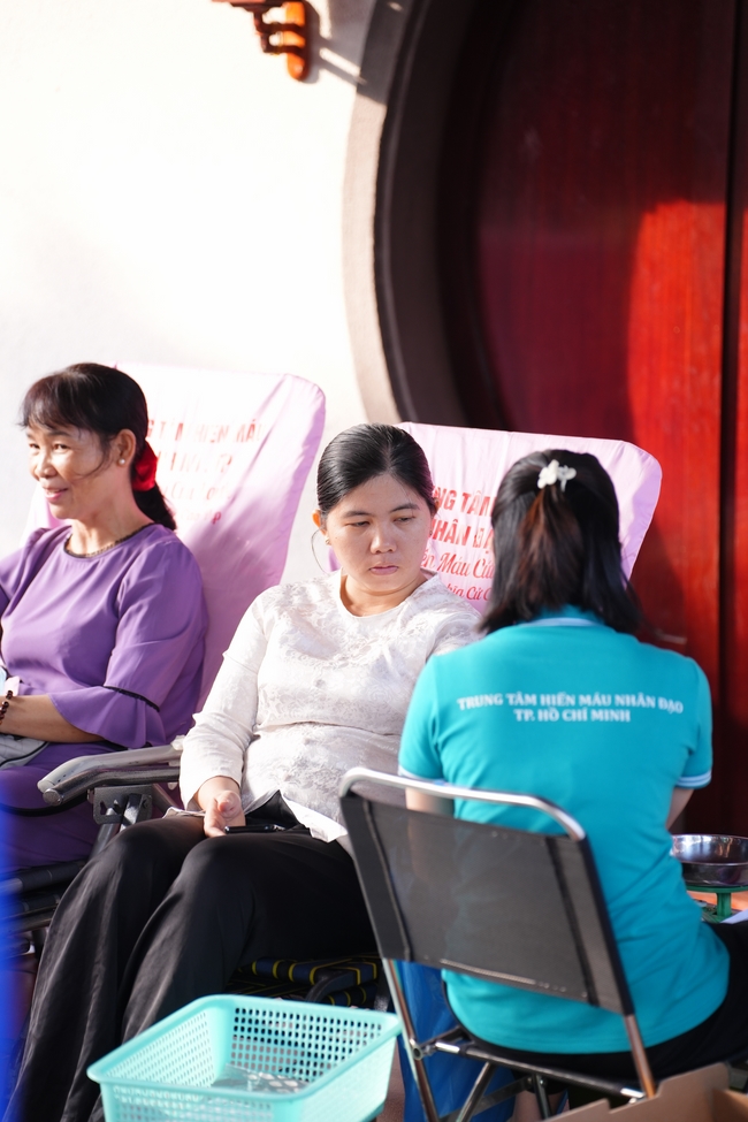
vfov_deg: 16.3
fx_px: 3927
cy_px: 561
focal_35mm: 126
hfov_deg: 10.9
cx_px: 374
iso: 400
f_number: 2.8
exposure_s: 1/100
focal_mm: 126
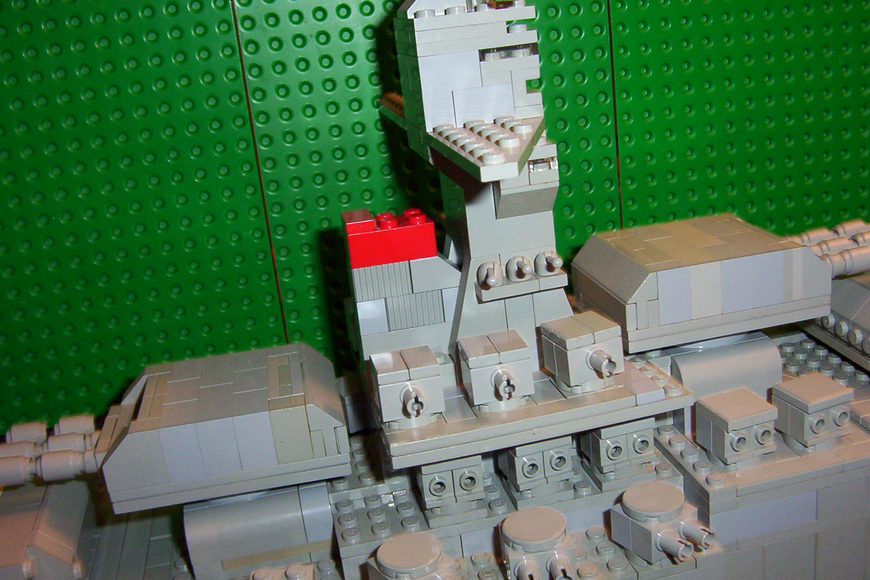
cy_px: 273
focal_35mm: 38
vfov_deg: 35.1
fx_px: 918
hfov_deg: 50.7
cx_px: 436
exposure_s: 1/30
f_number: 2.76
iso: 140
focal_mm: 5.54
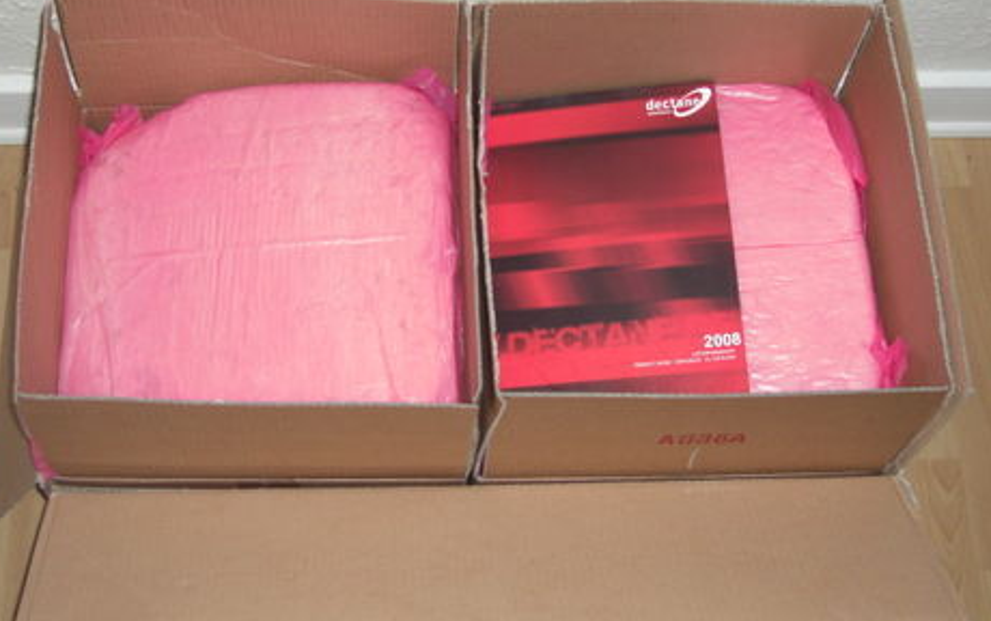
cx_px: 448
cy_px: 242
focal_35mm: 56
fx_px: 1513
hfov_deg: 36.2
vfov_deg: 23.1
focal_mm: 7.9
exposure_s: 1/60
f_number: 2.8
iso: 200
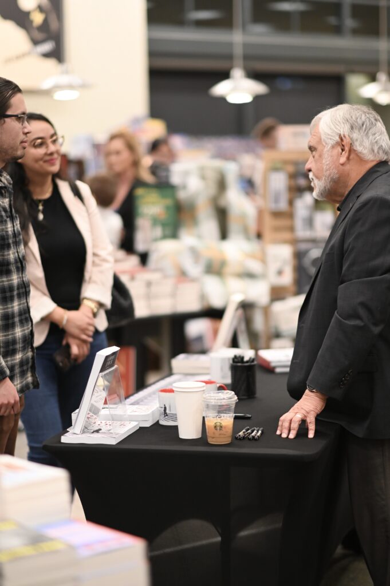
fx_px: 1383
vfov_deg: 23.9
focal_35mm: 85
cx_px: 195
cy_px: 293
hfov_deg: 16.0
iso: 2000
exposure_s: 1/800
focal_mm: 85
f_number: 1.4
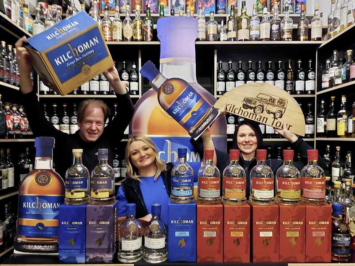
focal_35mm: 24
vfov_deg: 56.8
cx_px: 178
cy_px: 133
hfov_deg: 71.6
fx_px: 246
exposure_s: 1/25
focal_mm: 5.23
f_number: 1.8
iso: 800
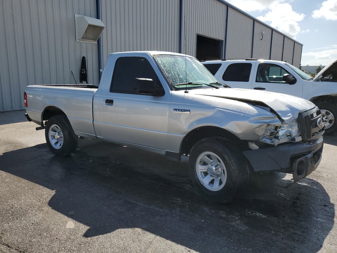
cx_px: 168
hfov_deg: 67.3
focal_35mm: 26
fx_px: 253
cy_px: 126
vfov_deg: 53.1
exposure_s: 1/3333
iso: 50
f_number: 1.5
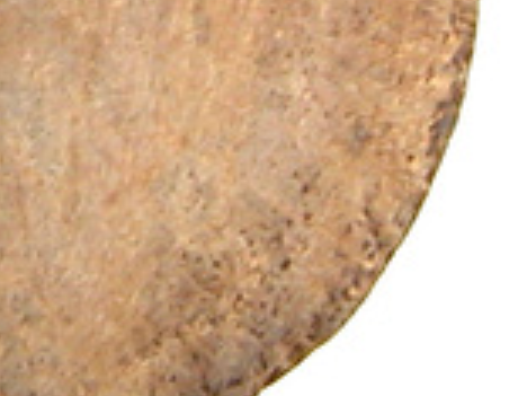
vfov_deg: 2.6
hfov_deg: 3.5
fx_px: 8526
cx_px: -581
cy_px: -210
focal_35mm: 560
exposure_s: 1/81.6
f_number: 3.8
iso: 100
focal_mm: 18.8
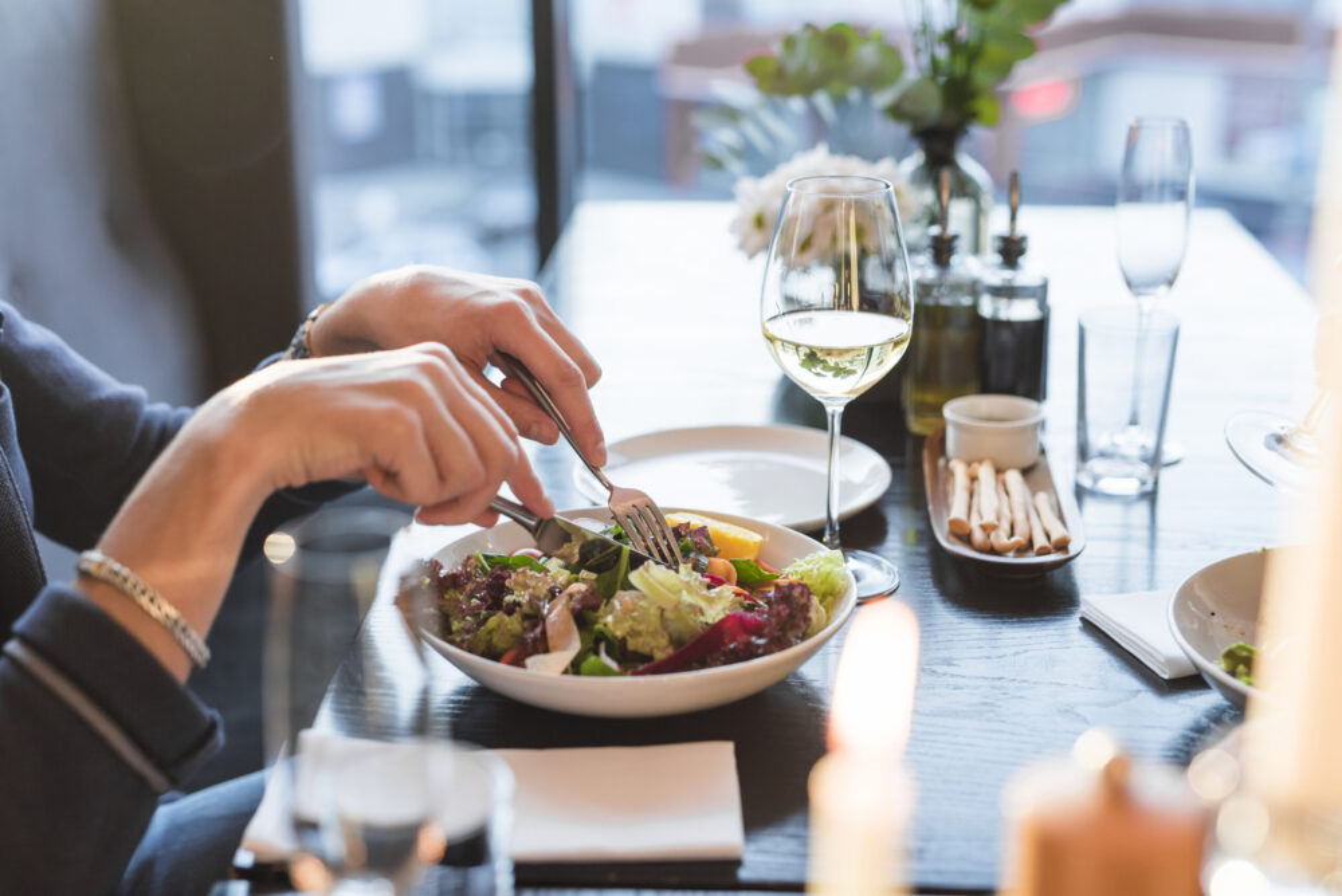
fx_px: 1865
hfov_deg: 39.6
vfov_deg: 27.0
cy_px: 448
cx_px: 671
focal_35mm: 50
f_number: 2.5
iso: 400
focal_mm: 50
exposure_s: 1/200
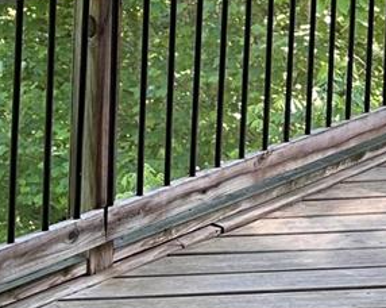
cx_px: 382
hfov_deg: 15.0
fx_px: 1437
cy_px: -255
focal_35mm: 126
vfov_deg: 11.3
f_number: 1.78
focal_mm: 6.86
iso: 80
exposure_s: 1/121
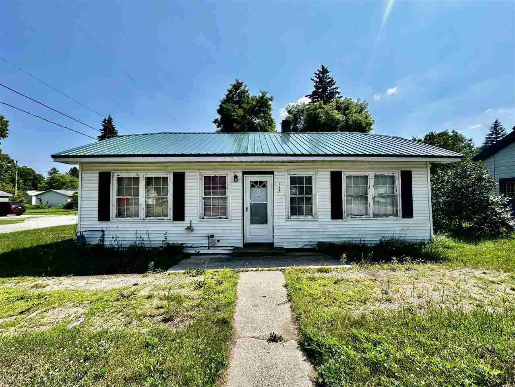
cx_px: 258
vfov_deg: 85.7
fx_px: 208
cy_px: 194
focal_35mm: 14
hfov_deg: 102.0
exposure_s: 1/1490
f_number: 2.2
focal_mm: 2.22
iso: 50
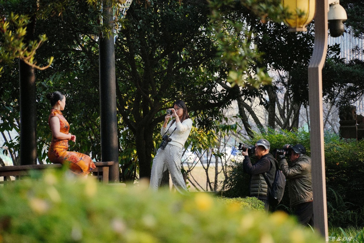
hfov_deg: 10.3
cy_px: 122
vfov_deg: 6.9
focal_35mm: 200
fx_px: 2022
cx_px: 182
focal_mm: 200
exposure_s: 1/800
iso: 1250
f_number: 5.6
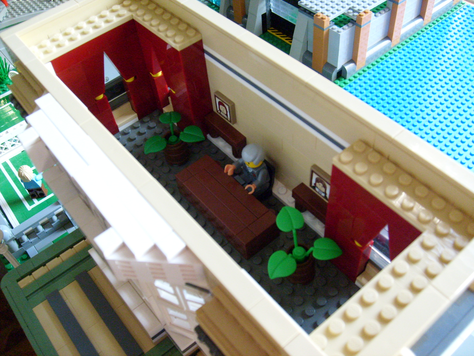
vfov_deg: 40.7
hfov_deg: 52.6
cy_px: 178
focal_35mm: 35
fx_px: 479
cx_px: 237
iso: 200
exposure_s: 1/45
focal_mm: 5.8
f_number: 2.8
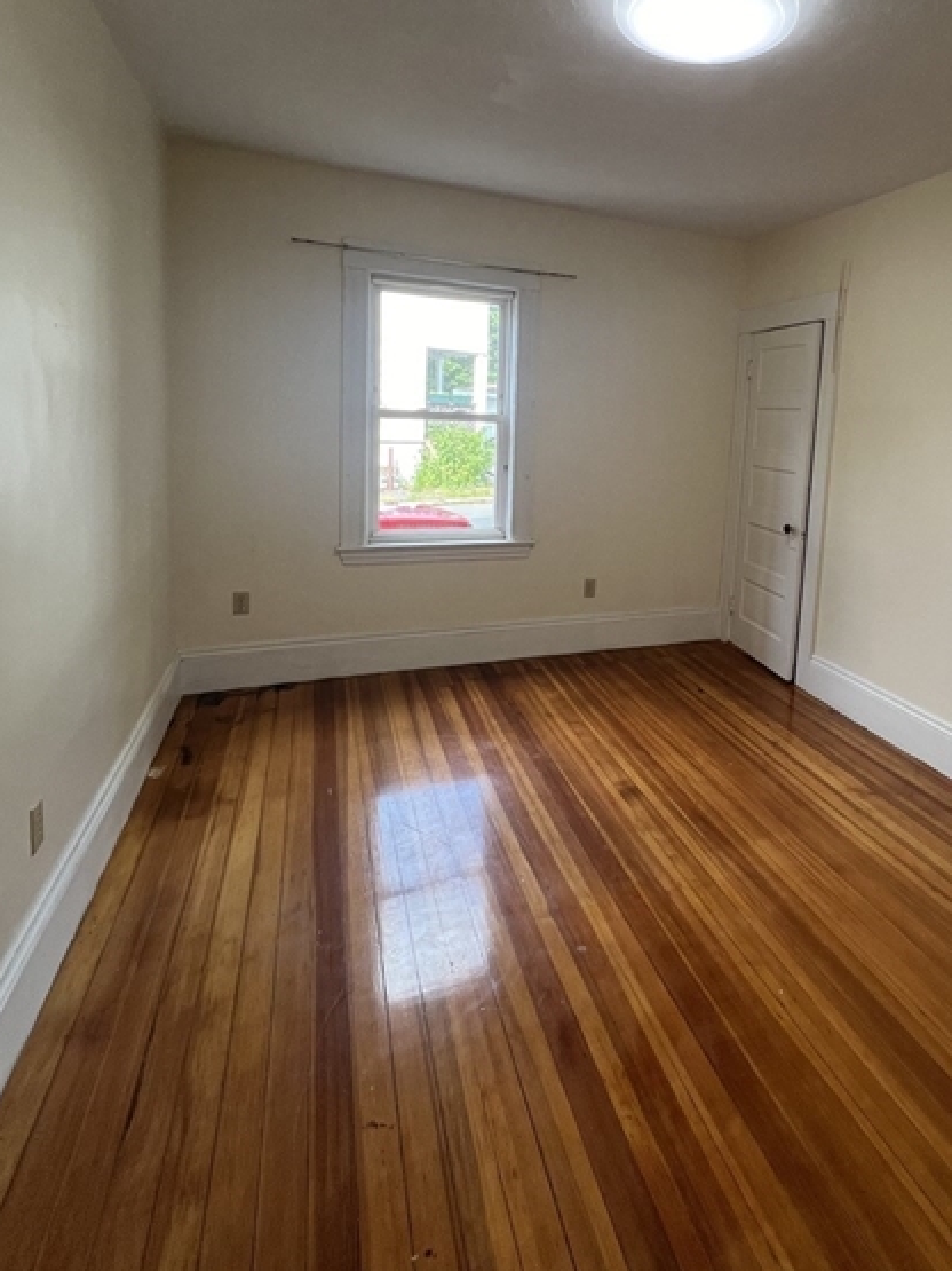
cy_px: 492
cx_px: 652
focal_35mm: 18
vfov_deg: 86.4
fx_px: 660
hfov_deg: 69.1
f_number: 1.8
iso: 80
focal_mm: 1.57
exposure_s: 1/120
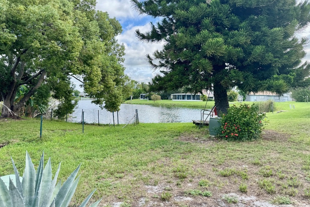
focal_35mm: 26
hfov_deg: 69.4
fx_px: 224
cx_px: 155
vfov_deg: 49.4
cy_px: 88
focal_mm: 6.76
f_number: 1.78
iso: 80
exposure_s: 1/1456
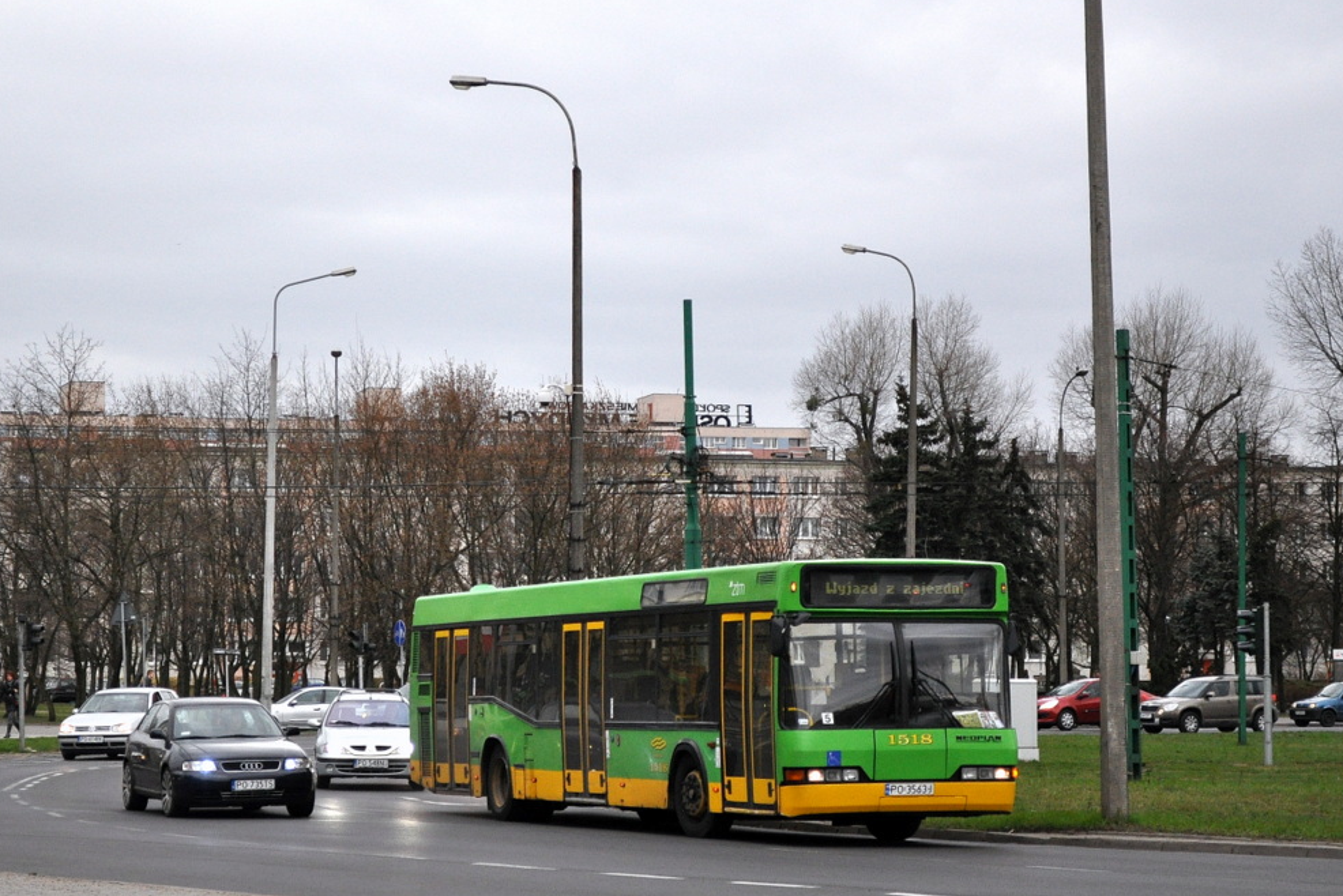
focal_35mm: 73
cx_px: 672
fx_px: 2724
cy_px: 447
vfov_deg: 18.7
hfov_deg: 27.7
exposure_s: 1/640
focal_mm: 48
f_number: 5.3
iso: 800
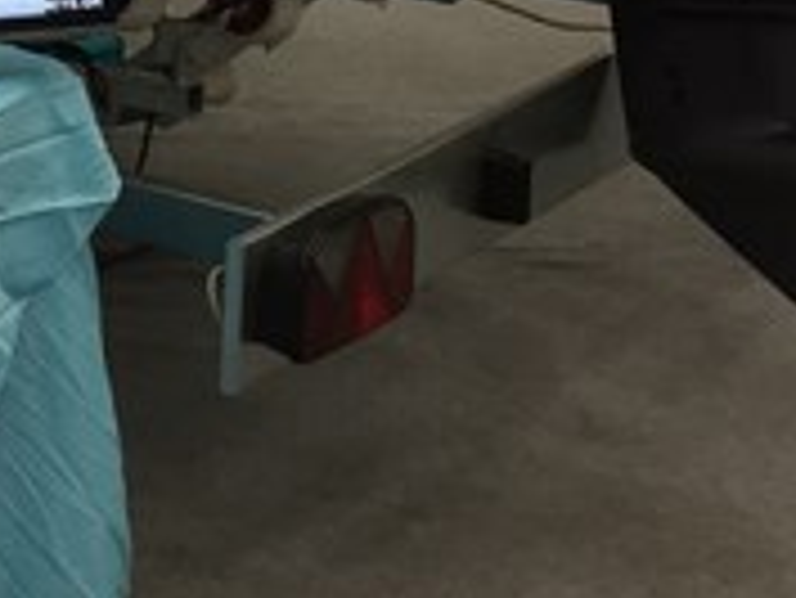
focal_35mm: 131
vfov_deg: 10.8
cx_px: -279
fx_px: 3014
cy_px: -373
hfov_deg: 14.3
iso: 80
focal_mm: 4.15
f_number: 2.2
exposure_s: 1/30
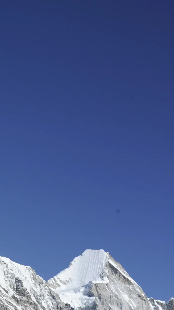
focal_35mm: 99
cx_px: -105
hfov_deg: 11.6
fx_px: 812
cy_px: 192
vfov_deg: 21.5
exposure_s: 1/500
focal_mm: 48
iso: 200
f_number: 11
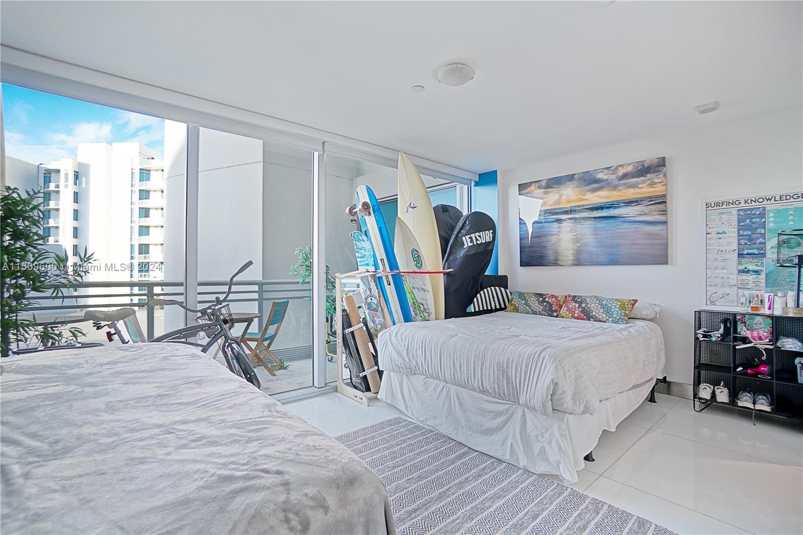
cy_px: 268
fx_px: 334
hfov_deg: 100.4
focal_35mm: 15
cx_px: 402
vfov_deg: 77.3
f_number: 4
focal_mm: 10
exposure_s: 1/30
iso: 250
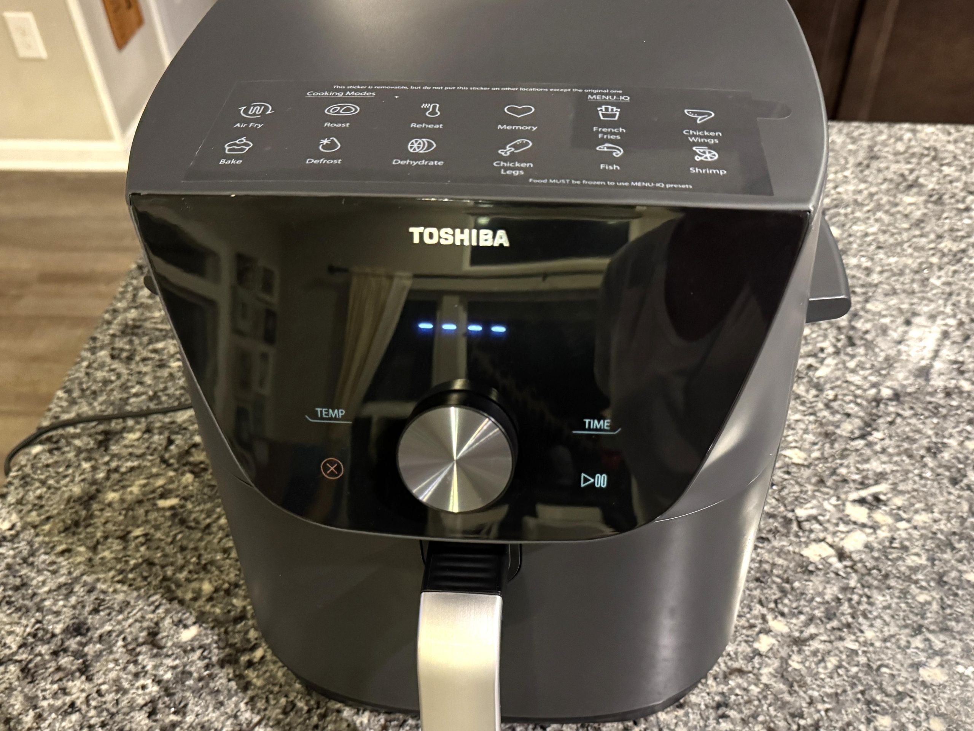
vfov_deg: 56.8
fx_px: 675
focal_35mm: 24
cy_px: 366
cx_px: 487
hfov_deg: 71.6
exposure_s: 1/40
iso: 1000
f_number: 1.78
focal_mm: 6.76
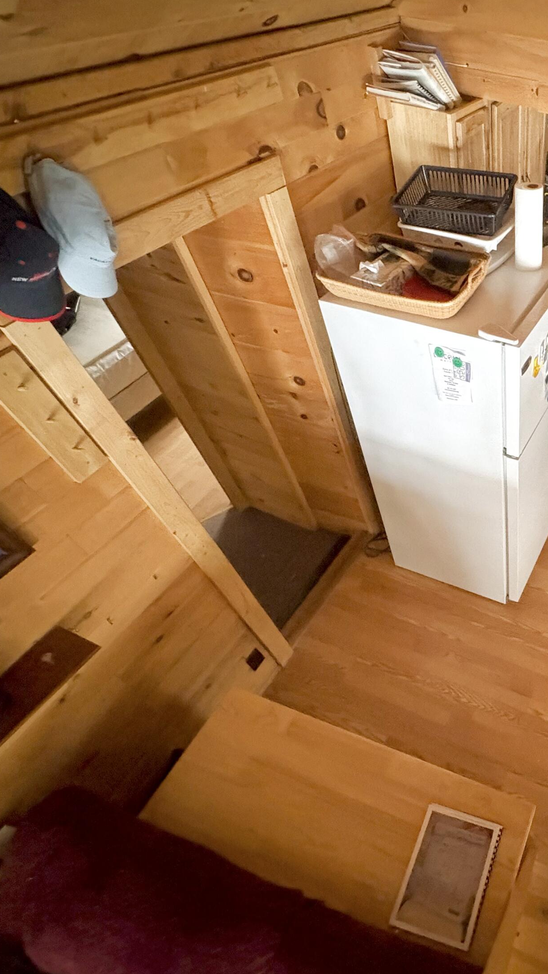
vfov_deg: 83.8
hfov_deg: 45.5
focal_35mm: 21
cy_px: 478
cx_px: 544
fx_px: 542
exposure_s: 1/32
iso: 1000
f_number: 2.2
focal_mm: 2.22
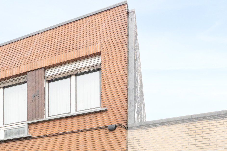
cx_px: 30
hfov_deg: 42.9
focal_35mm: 42
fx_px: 266
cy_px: 151
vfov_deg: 29.6
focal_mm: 16.5
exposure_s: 1/160
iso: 1000
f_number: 10
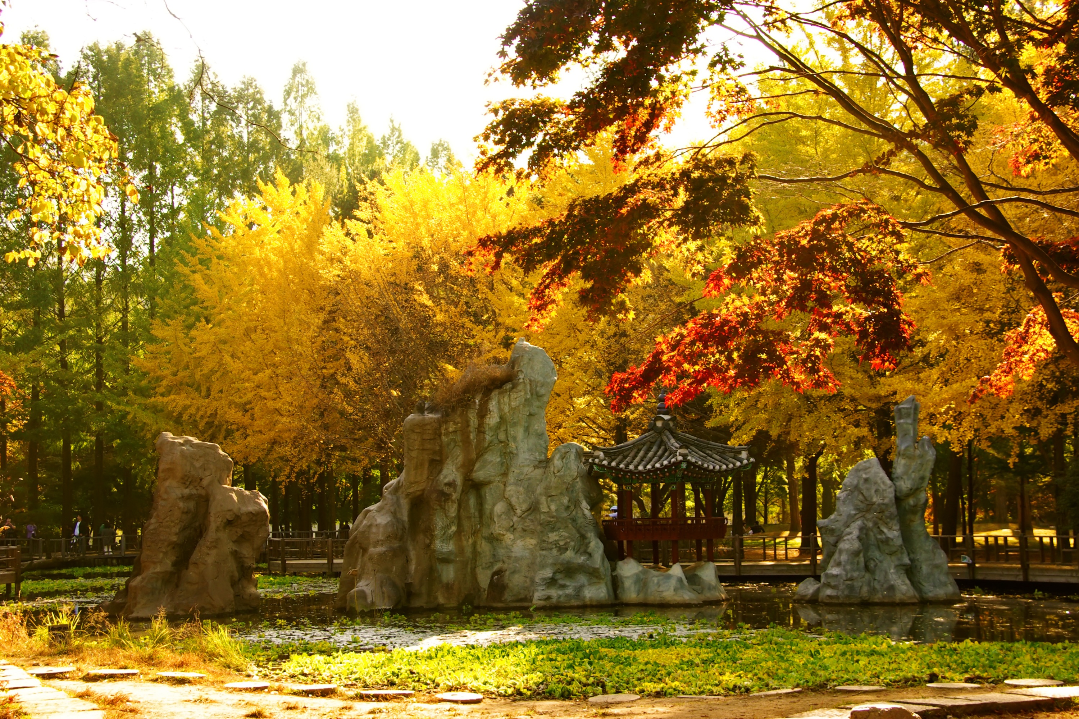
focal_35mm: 58
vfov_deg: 23.3
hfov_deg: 34.4
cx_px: 540
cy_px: 360
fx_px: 1742
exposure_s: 1/100
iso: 200
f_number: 8
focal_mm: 38.75
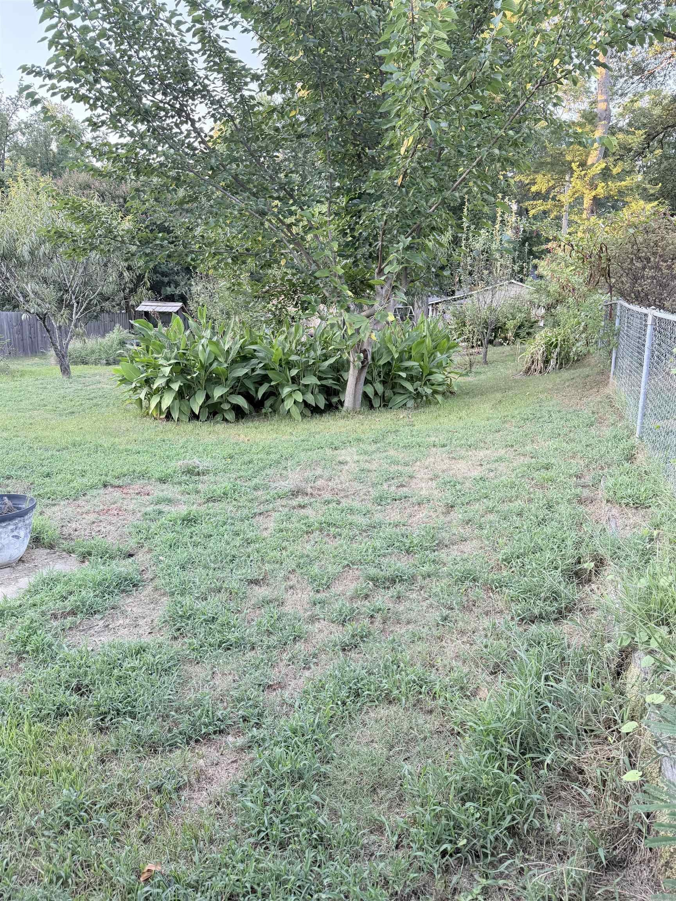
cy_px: 450
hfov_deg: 56.8
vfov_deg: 71.6
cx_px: 338
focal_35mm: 24
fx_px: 625
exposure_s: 1/153
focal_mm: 6.76
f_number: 1.78
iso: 200
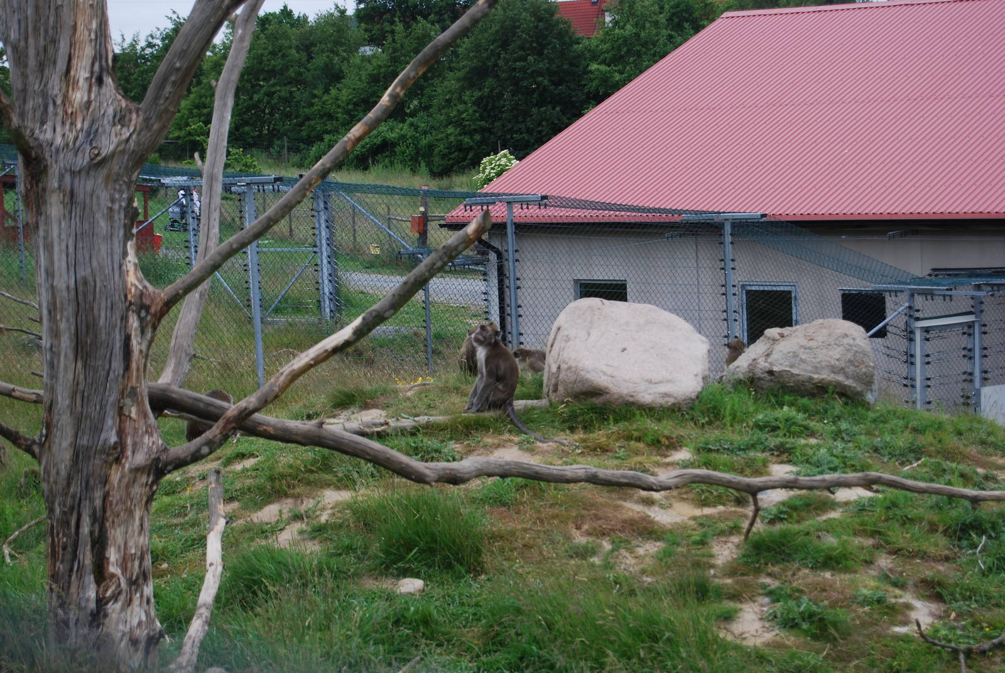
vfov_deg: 16.6
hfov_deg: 24.6
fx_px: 2306
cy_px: 336
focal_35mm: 82
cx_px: 502
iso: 100
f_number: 5.6
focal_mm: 55
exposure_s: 1/125
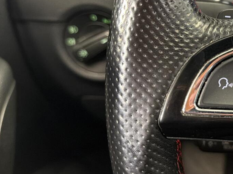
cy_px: 56
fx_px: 343
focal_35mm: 51
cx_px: 208
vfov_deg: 28.3
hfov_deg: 35.4
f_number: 1.78
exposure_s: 1/33
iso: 800
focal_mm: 6.76
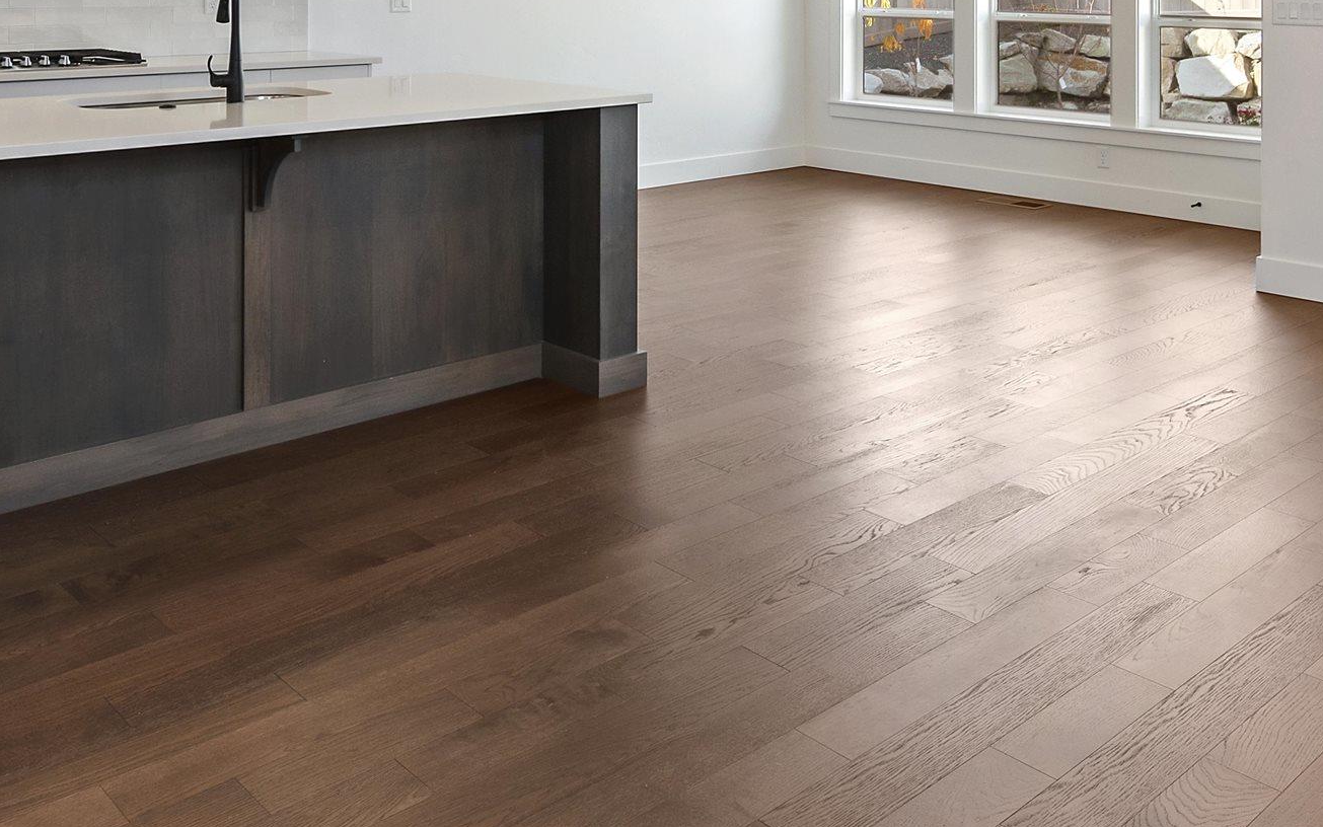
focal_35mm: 36
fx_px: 1298
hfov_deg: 54.0
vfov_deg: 32.4
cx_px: 663
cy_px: -11
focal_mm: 15
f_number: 6.3
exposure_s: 1/30
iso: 320
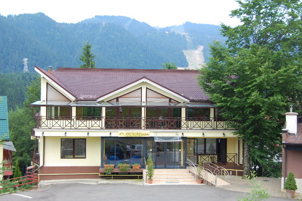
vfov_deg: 31.8
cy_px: 100
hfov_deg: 46.4
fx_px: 352
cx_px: 151
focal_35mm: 42
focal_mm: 28
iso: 400
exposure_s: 1/125
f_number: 5.6
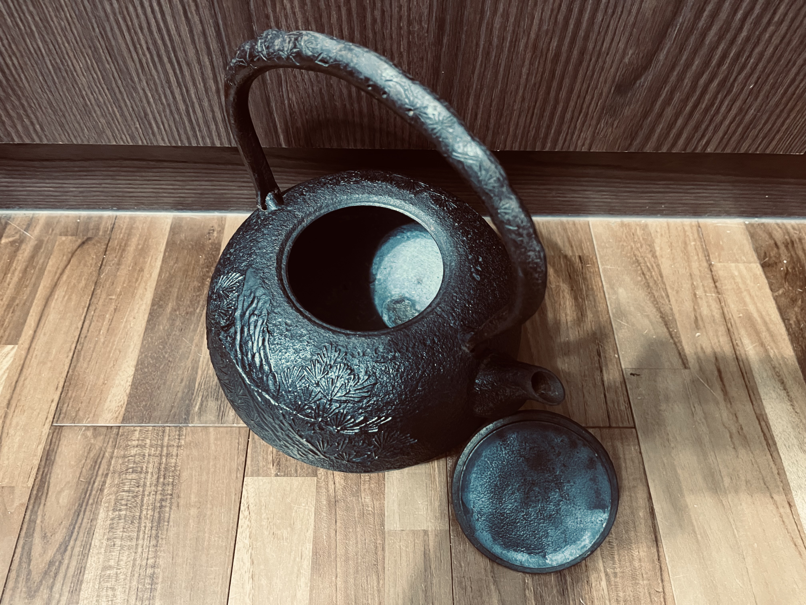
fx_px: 605
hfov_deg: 67.3
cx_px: 403
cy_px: 302
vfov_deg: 53.1
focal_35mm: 26
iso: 800
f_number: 1.6
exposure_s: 1/30
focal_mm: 5.1
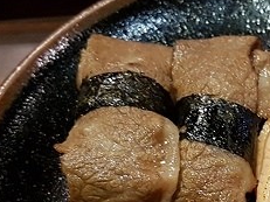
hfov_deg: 25.8
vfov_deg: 19.9
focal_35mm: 72
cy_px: 190
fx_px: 561
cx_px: 266
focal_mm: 4.2
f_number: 1.7
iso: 200
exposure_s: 1/24
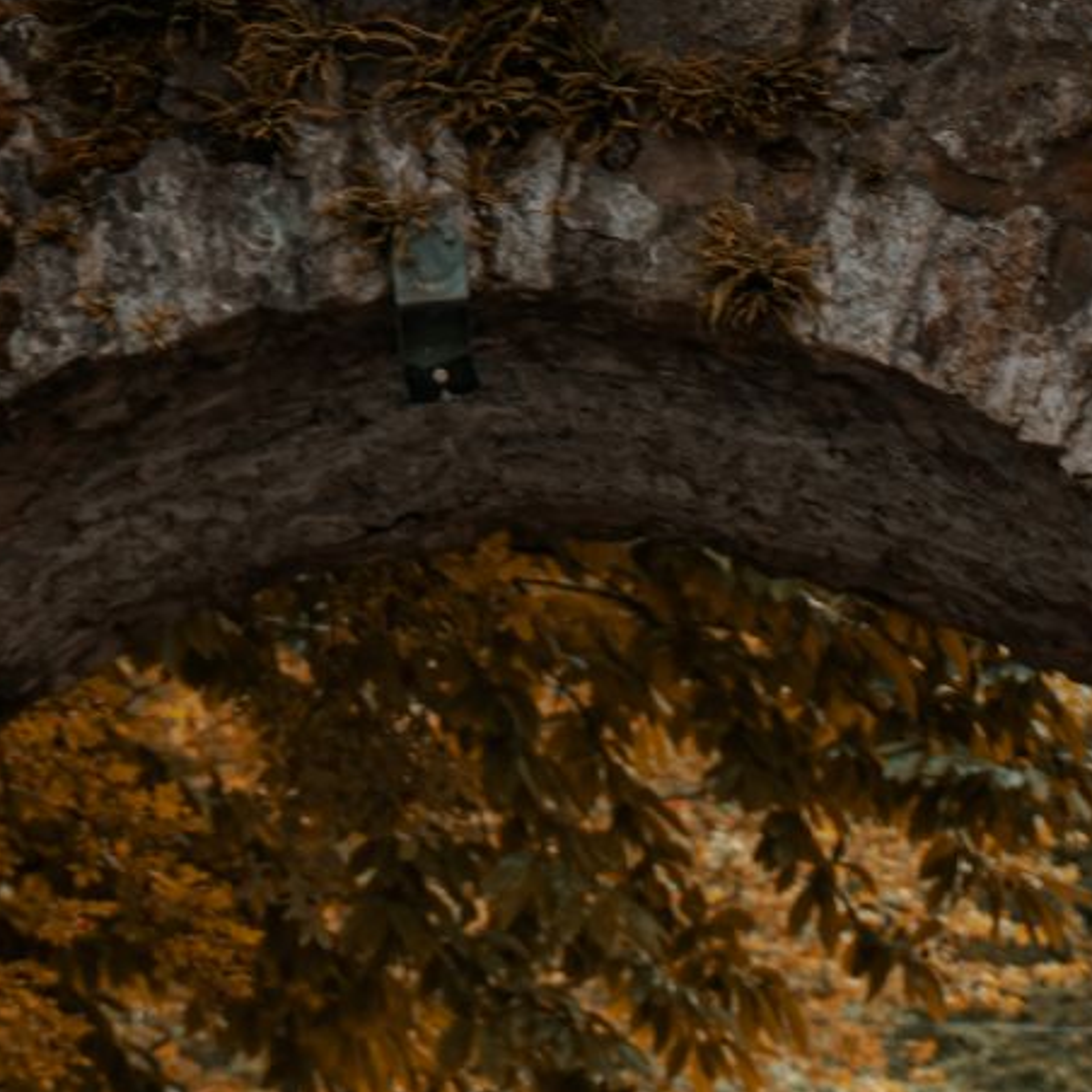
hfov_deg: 9.5
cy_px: 2457
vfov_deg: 8.7
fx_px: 6603
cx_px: 489
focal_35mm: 185
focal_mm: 48
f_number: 5.6
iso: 320
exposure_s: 1/50
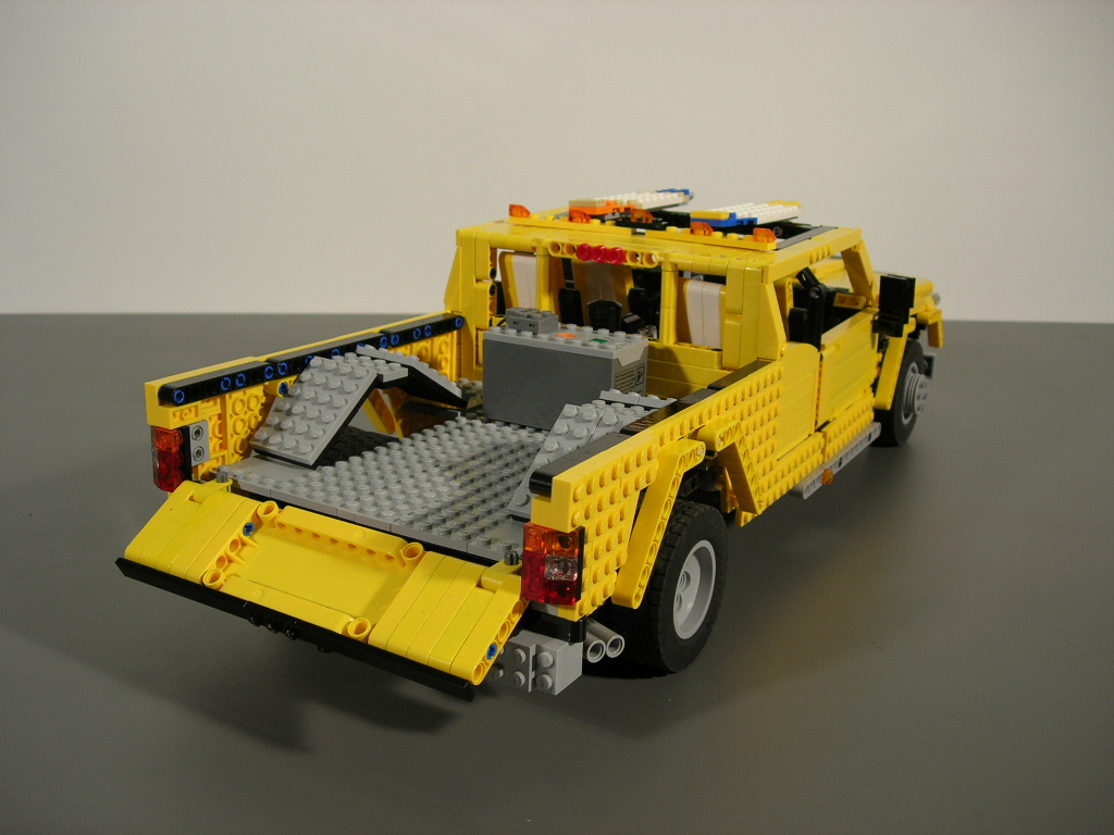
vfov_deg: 37.7
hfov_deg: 49.0
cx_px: 557
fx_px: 1223
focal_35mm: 38
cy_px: 418
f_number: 2.8
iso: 64
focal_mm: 7.8
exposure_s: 1/42
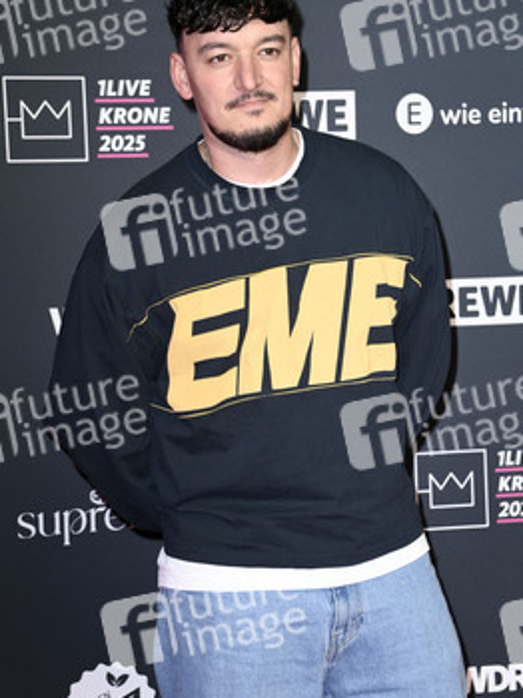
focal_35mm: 123
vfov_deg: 16.0
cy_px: 323
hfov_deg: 12.0
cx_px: 262
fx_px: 2481
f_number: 5.6
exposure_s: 1/250
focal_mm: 112
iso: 640
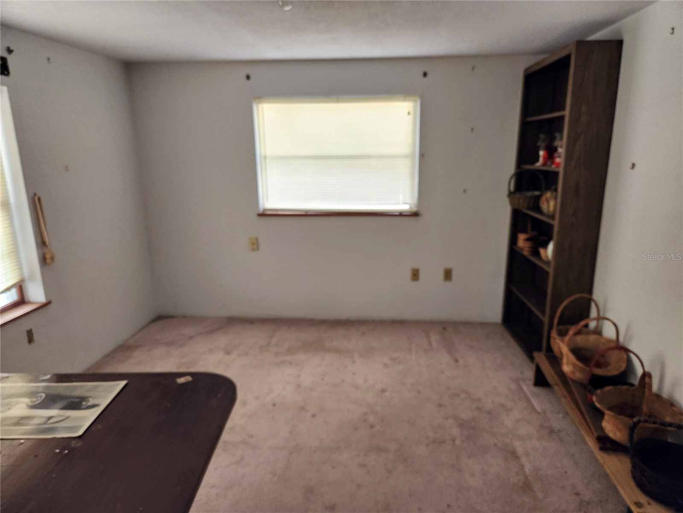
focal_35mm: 23
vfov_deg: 58.9
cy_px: 256
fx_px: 454
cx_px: 342
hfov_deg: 73.9
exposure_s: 1/120
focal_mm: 5.4
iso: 500
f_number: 1.8
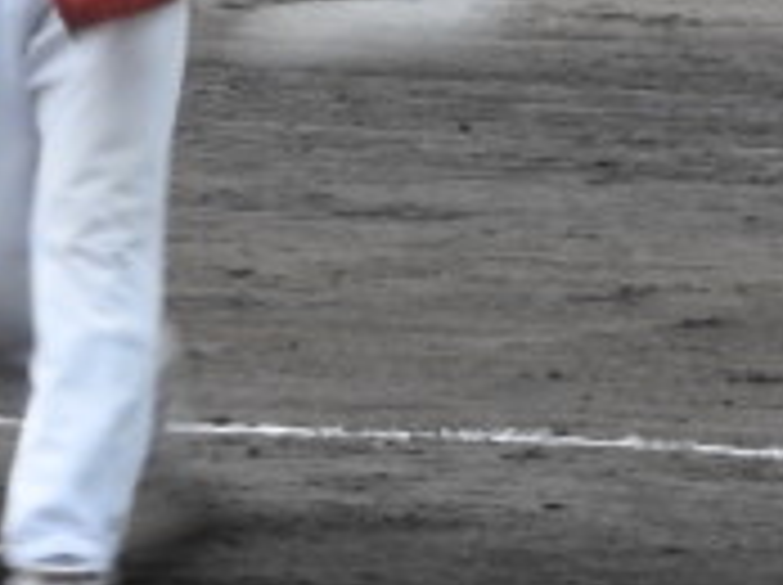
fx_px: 15609
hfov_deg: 2.9
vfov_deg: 2.1
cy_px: 166
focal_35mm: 691
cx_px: 117
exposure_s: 1/40
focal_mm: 35.8
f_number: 5.3
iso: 400
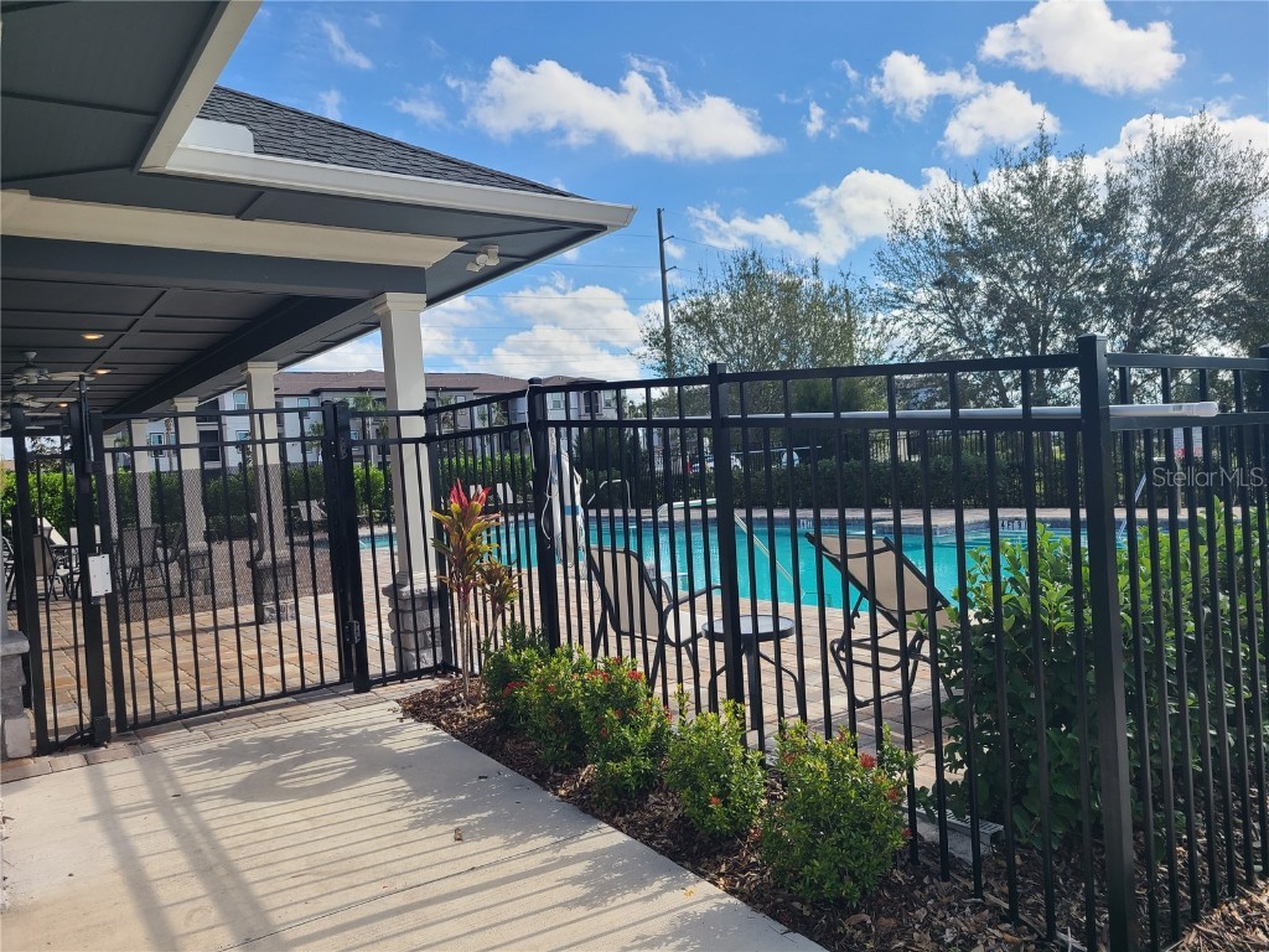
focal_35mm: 26
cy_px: 476
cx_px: 634
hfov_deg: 67.3
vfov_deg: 53.1
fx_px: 953
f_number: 1.8
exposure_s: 1/1983
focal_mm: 5.4
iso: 40
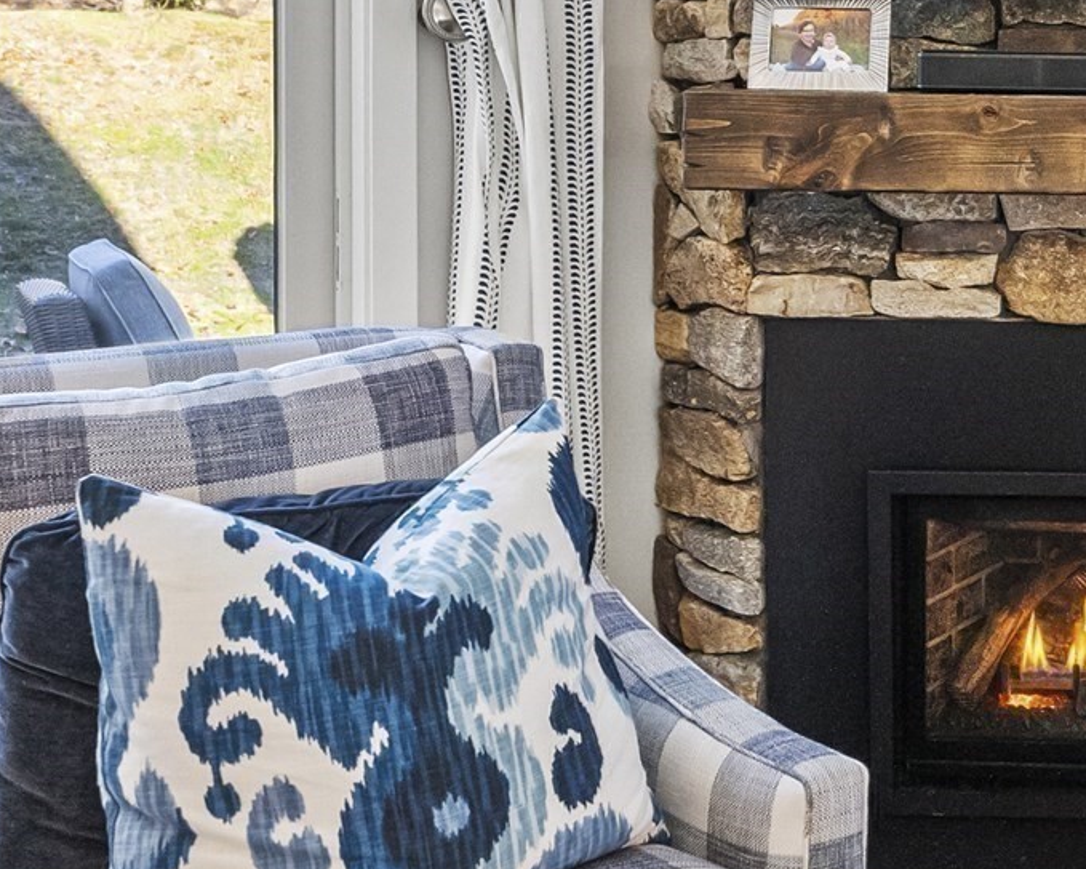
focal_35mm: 51
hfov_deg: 32.8
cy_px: 58
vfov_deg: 28.2
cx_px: 1137
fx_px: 1648
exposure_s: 1/60
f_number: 5.6
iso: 1250
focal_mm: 18.1
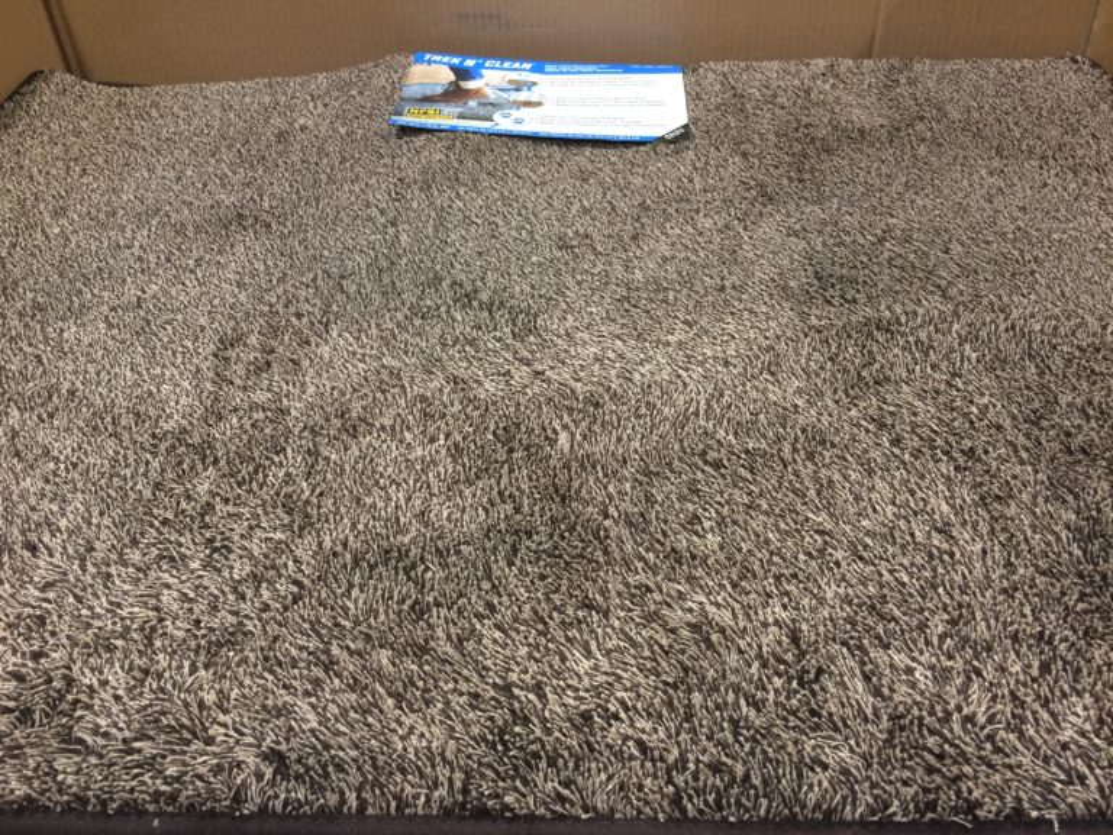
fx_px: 932
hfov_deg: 61.7
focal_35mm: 29
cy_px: 418
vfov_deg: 48.2
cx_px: 556
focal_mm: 4.15
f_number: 2.2
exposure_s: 1/30
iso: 100
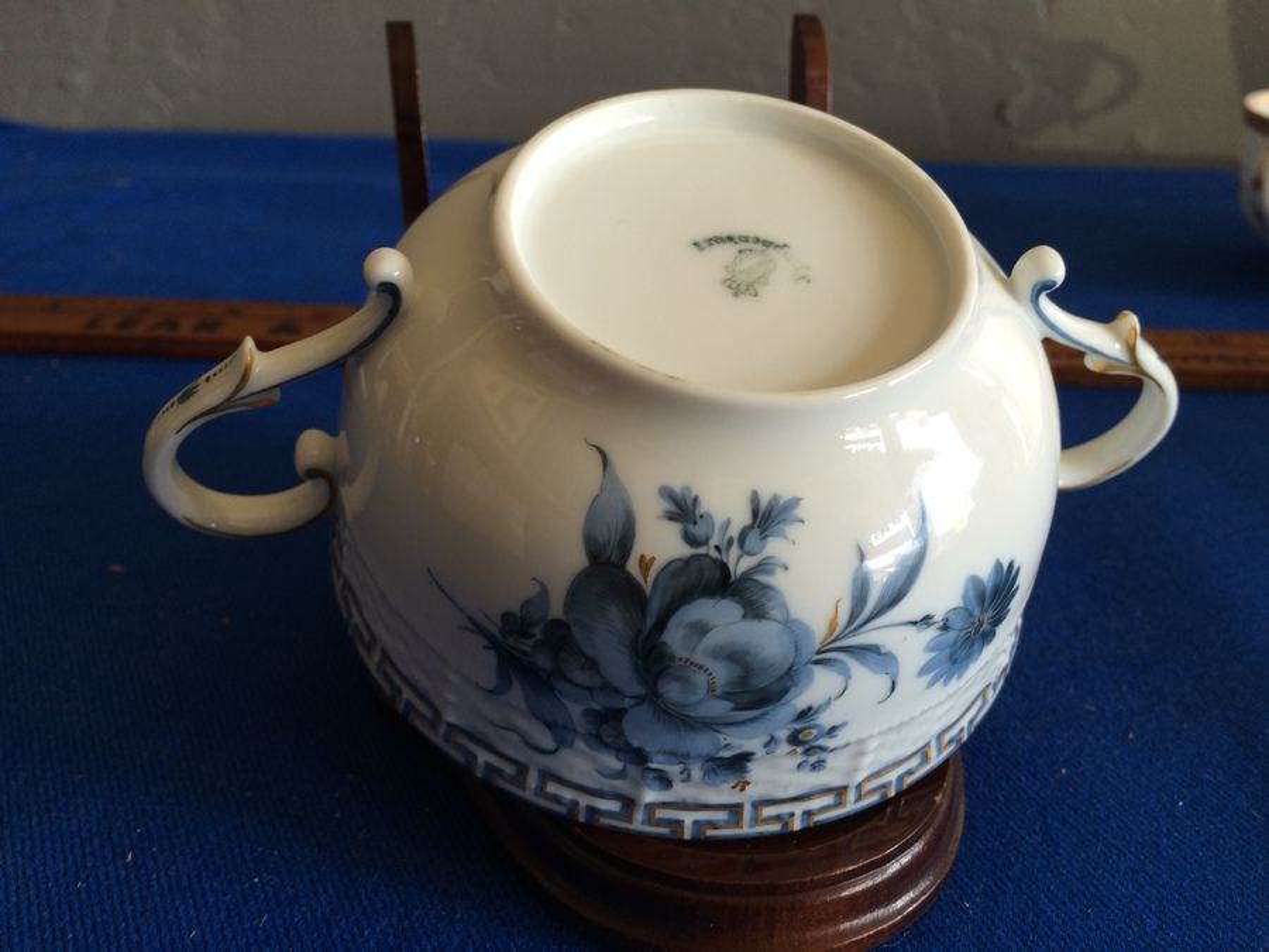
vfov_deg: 48.2
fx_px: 1063
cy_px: 476
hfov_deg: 61.7
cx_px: 634
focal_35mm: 29
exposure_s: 1/60
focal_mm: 4.15
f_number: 2.2
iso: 32
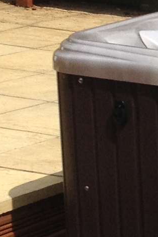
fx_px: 1659
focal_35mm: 252
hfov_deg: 5.2
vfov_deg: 8.2
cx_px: 407
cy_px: 137
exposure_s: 1/2632
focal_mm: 4.28
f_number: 2.4
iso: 50
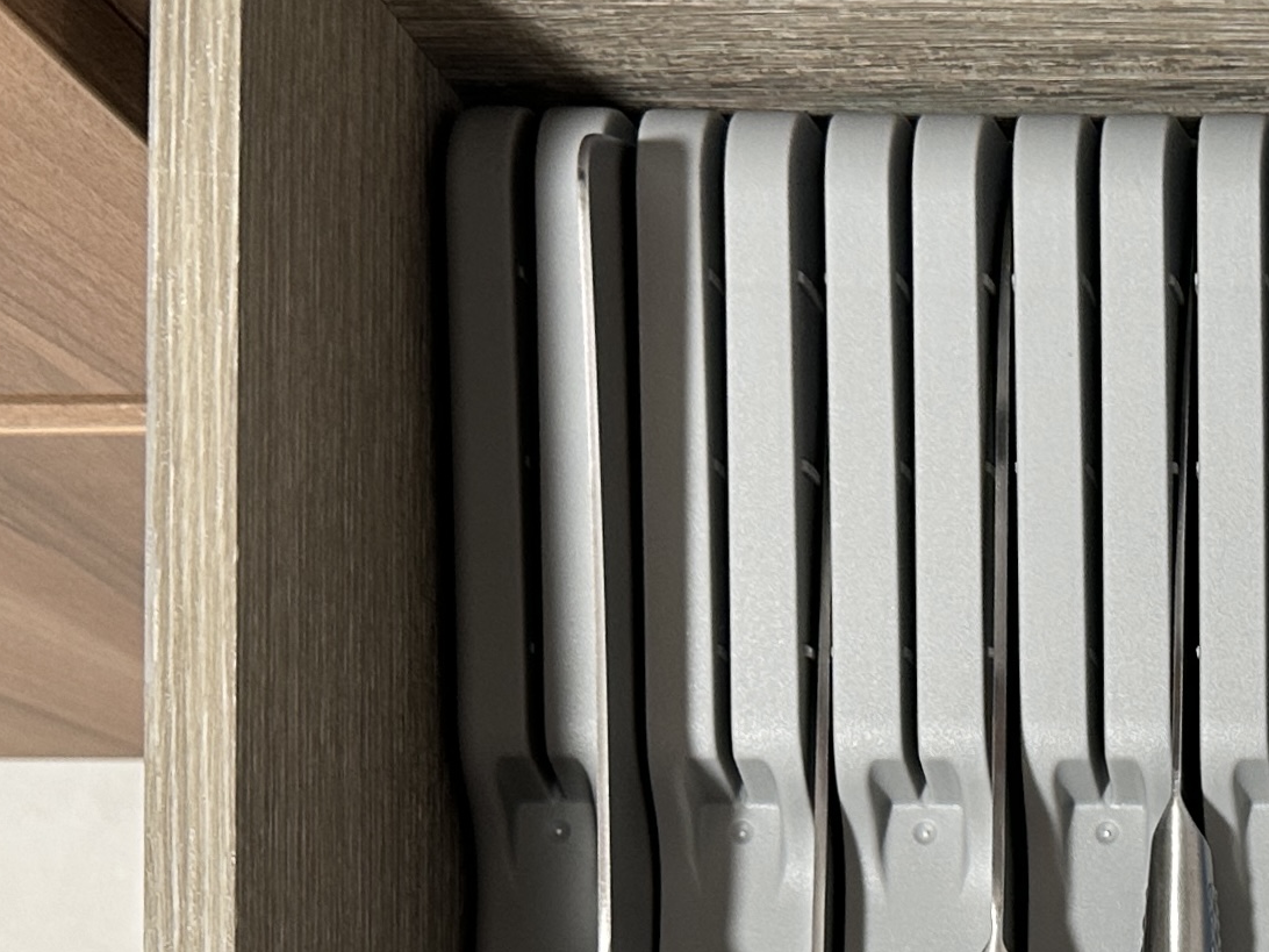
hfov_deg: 25.6
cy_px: 979
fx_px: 2566
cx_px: 1413
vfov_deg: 20.3
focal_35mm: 70
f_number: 1.78
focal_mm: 6.86
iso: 125
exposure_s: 1/50
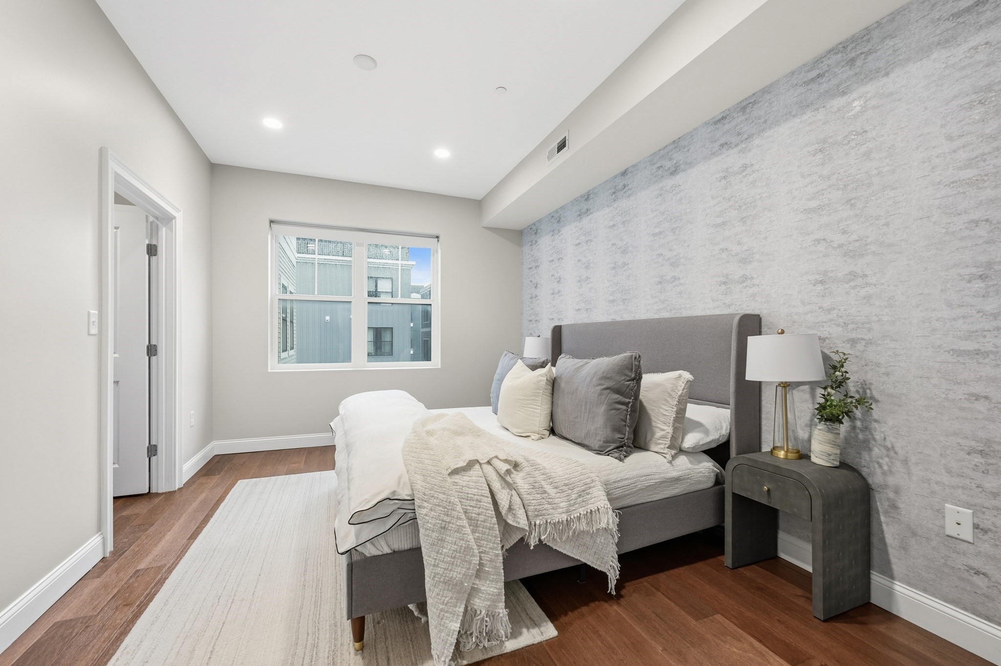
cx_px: 500
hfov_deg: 104.3
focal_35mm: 14
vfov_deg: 81.1
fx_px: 389
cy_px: 333
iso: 100
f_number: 8
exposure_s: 1
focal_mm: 14
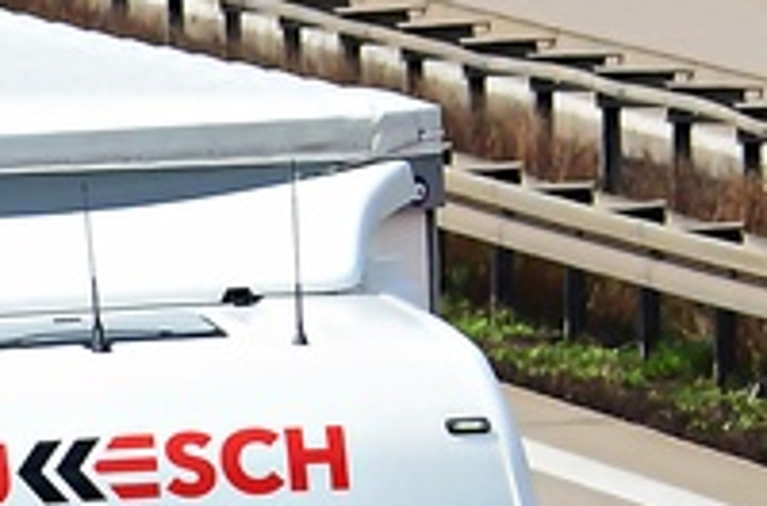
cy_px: 859
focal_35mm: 1320
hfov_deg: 1.6
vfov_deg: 1.0
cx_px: -50
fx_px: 28035
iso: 800
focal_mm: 220
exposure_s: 1/1600
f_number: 10
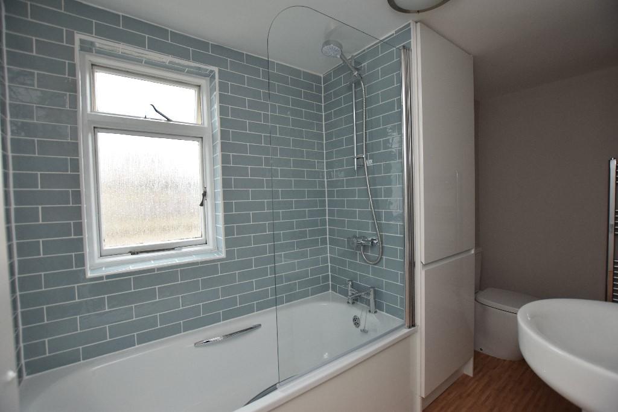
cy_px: 206
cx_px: 309
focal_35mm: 15
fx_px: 258
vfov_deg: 77.3
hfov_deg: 100.4
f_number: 4
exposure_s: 1/200
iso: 720
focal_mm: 10
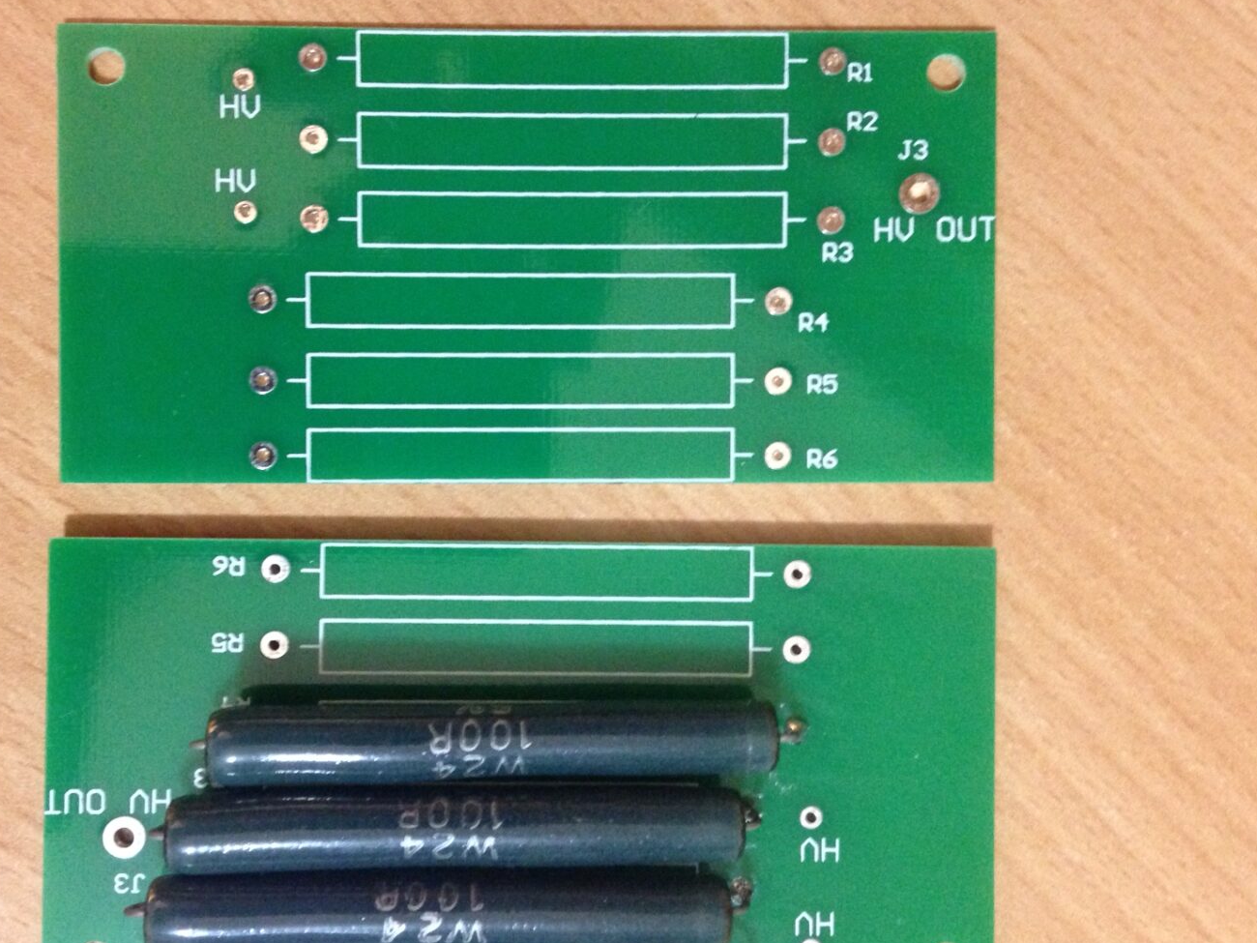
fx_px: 1416
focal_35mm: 39
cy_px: 516
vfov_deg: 36.8
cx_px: 544
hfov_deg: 47.7
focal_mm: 4.12
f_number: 2.4
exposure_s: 1/15
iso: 500
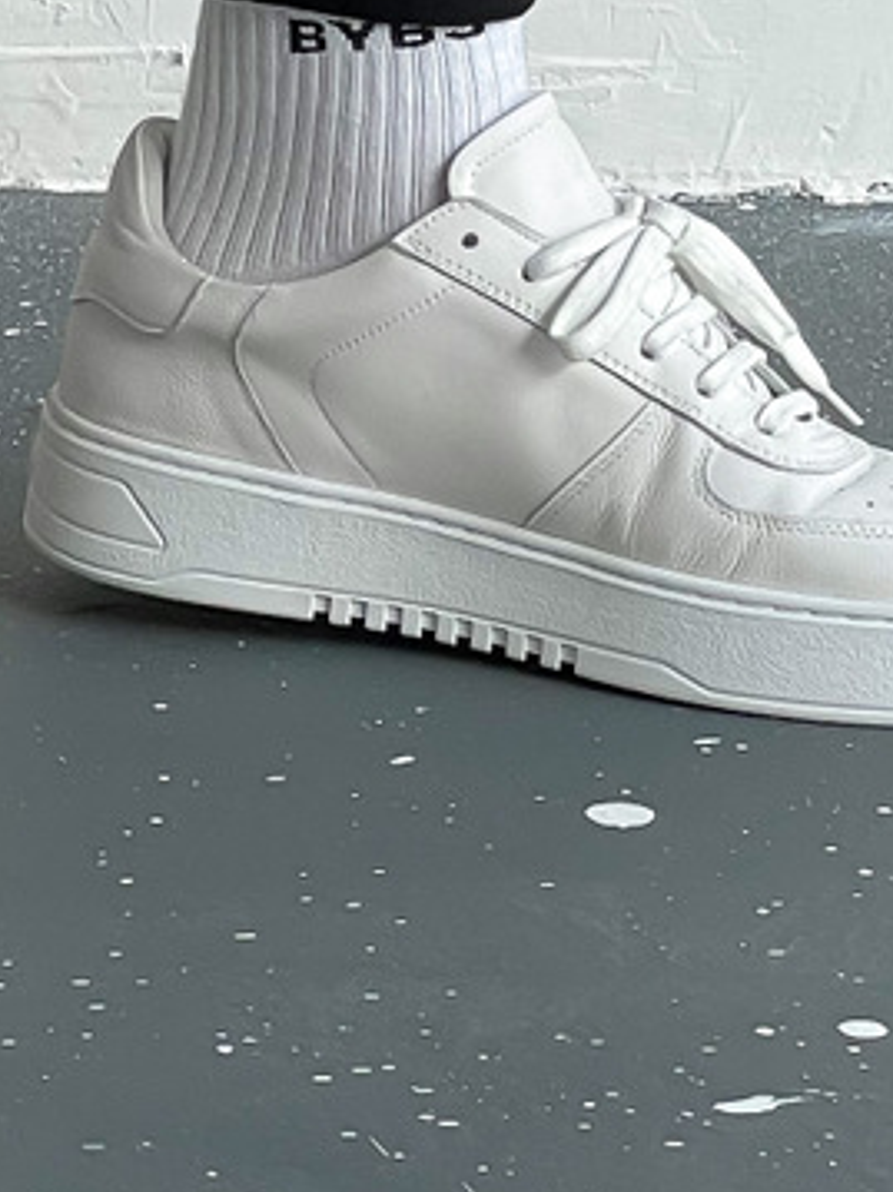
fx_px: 7985
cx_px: 0
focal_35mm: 232
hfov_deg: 6.4
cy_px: -1235
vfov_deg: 8.1
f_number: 2
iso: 64
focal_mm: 6
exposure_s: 1/120
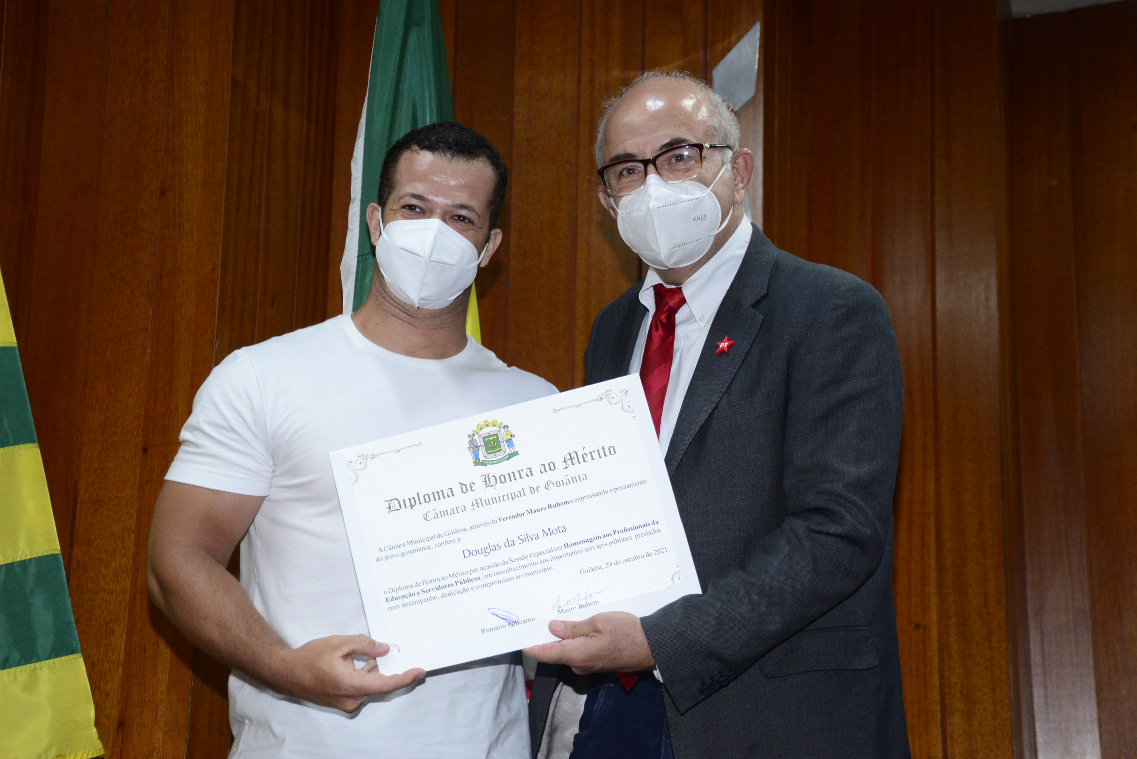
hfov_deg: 32.4
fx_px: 1959
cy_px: 380
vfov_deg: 21.9
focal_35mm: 62
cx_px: 568
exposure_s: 1/125
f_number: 5
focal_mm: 62
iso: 2500
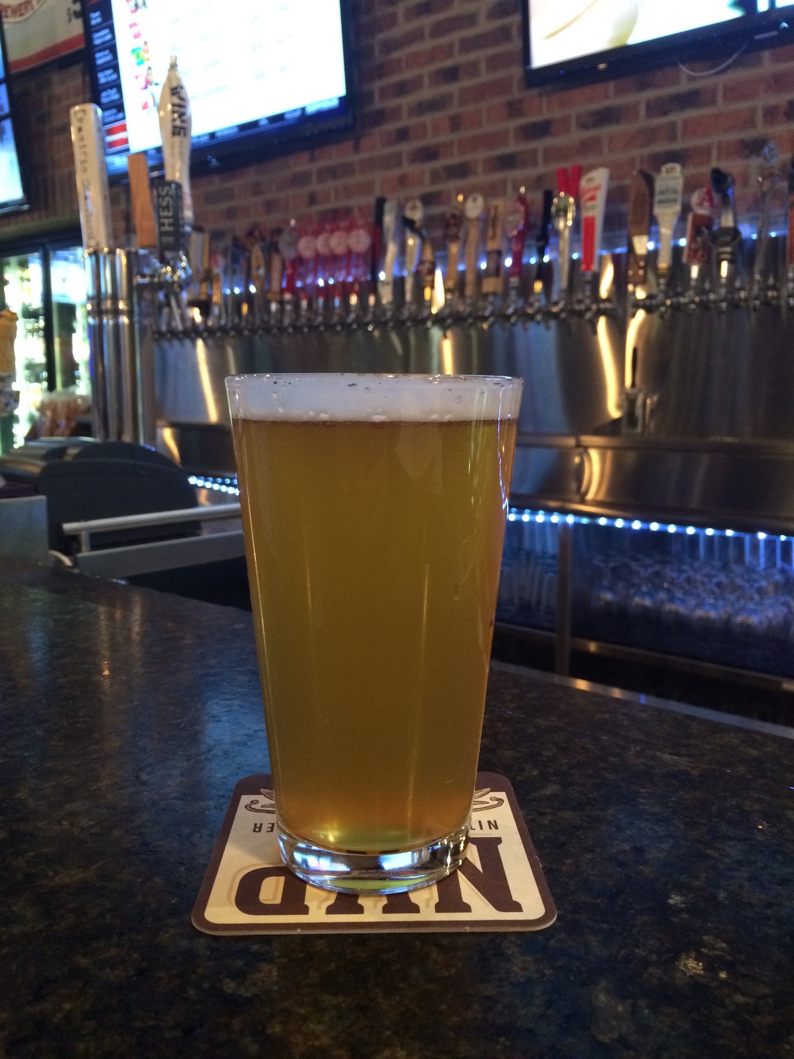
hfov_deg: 48.2
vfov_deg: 61.7
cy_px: 530
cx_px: 397
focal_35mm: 29
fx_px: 887
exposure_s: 1/15
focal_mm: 4.15
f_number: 2.2
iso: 320
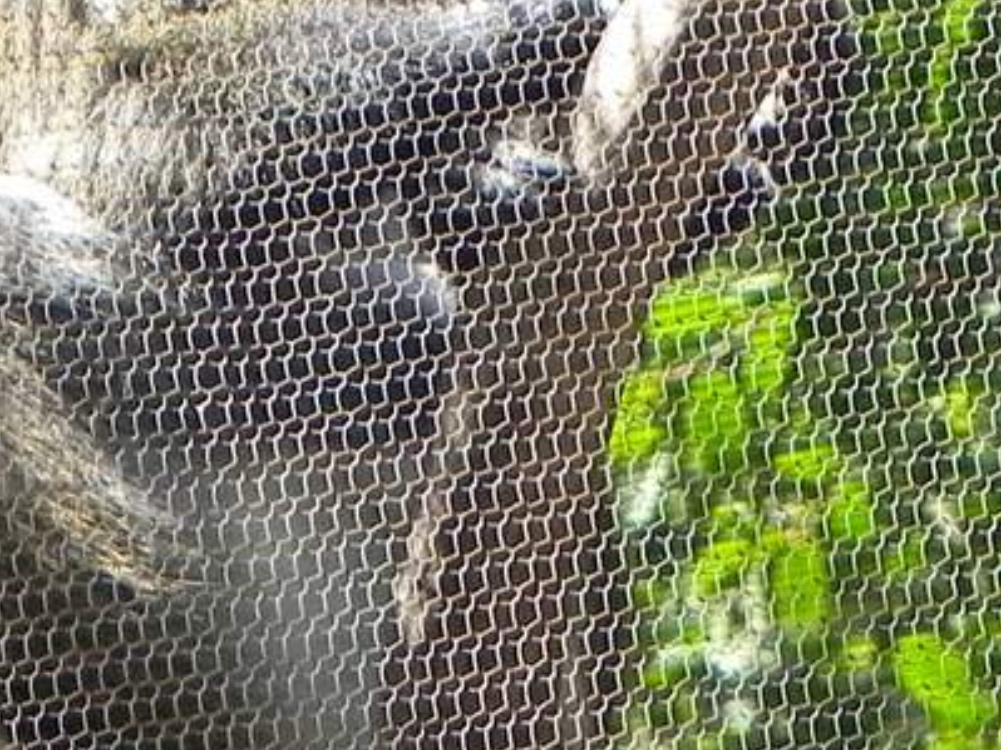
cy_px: -65
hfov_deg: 4.2
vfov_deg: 3.2
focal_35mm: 469
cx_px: 472
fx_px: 13558
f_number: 4.5
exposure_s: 1/148
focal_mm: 20.8
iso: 160
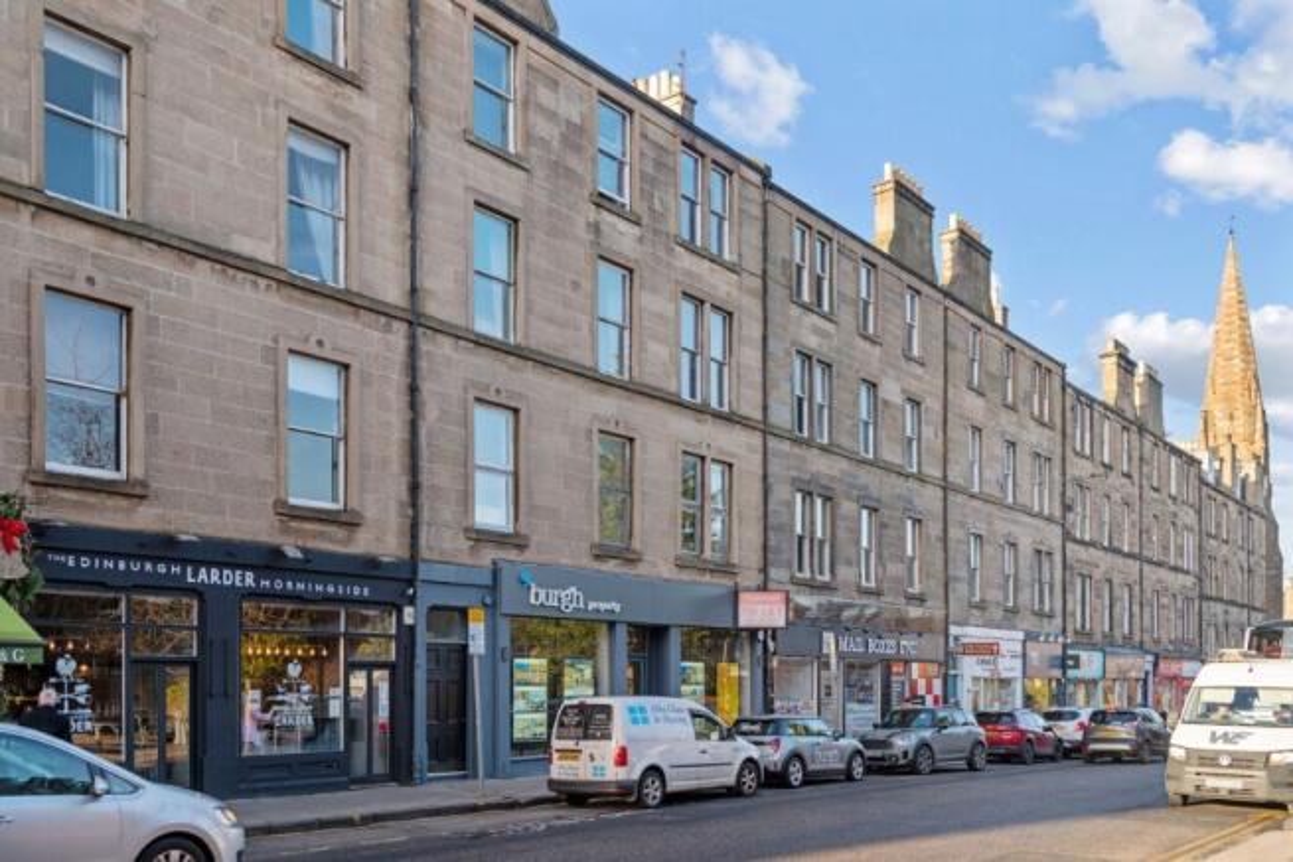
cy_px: 431
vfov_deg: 42.3
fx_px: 1114
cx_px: 646
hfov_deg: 60.3
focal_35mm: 31
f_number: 7.1
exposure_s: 1/250
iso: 200
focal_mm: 31
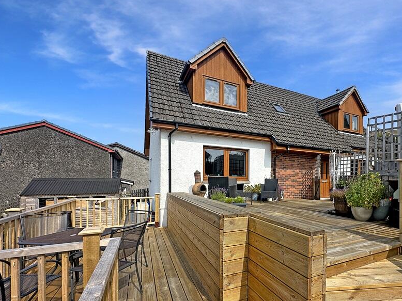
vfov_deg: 70.8
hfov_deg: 85.8
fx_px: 209
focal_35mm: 18
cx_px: 255
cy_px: 182
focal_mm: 2.22
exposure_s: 1/1159
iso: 50
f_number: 2.2
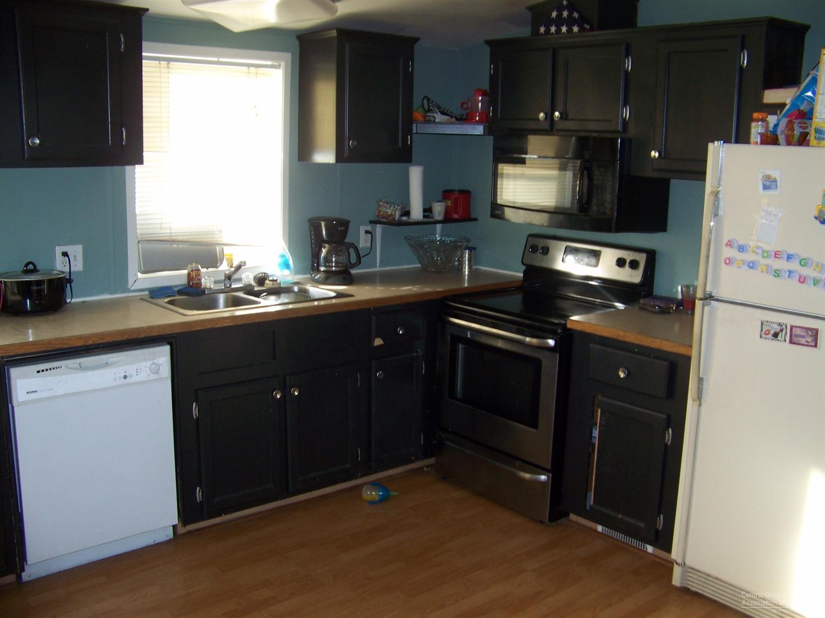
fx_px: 858
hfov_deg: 51.4
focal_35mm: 36
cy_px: 309
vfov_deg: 39.6
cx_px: 412
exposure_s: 1/30
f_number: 2.8
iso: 64
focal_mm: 5.85
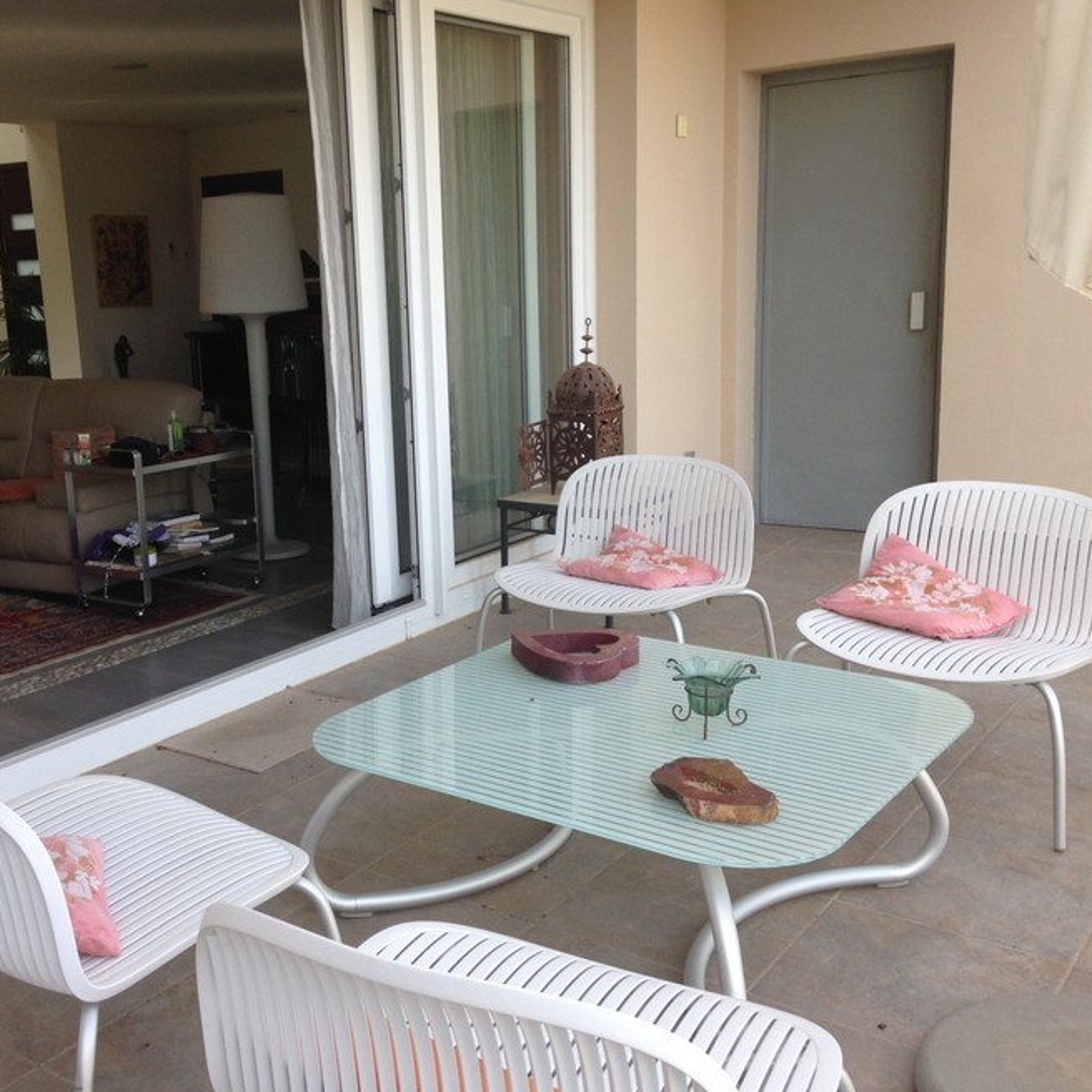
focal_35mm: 40
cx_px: 385
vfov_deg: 41.9
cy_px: 539
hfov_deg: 41.4
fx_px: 1428
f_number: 2.4
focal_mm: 4.12
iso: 50
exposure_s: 1/274
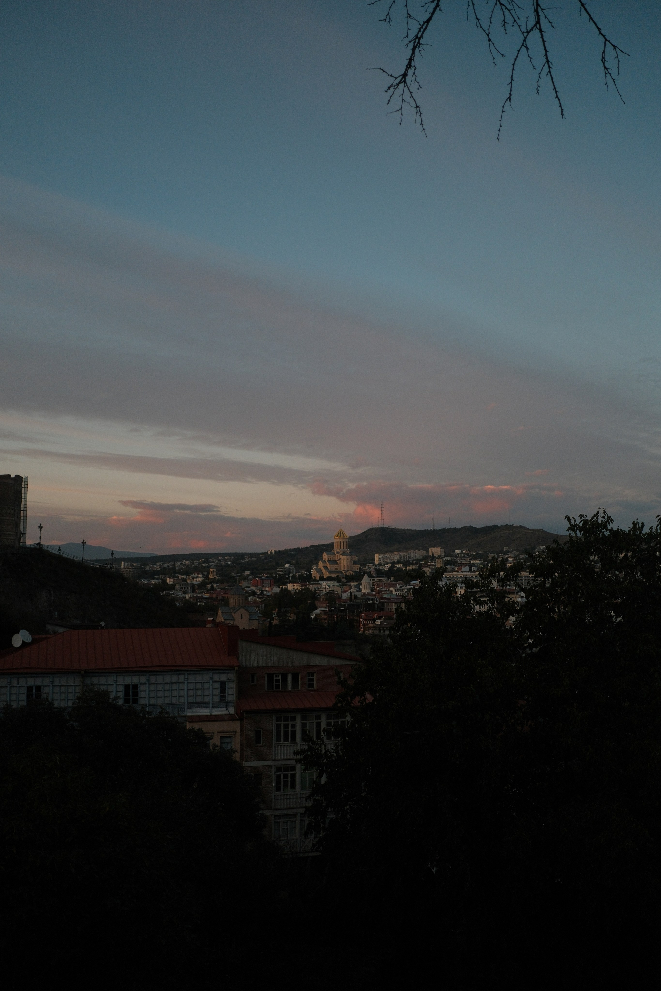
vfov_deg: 54.4
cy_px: 496
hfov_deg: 37.9
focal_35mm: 35
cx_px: 330
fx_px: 964
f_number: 2
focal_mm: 23
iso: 640
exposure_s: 1/350
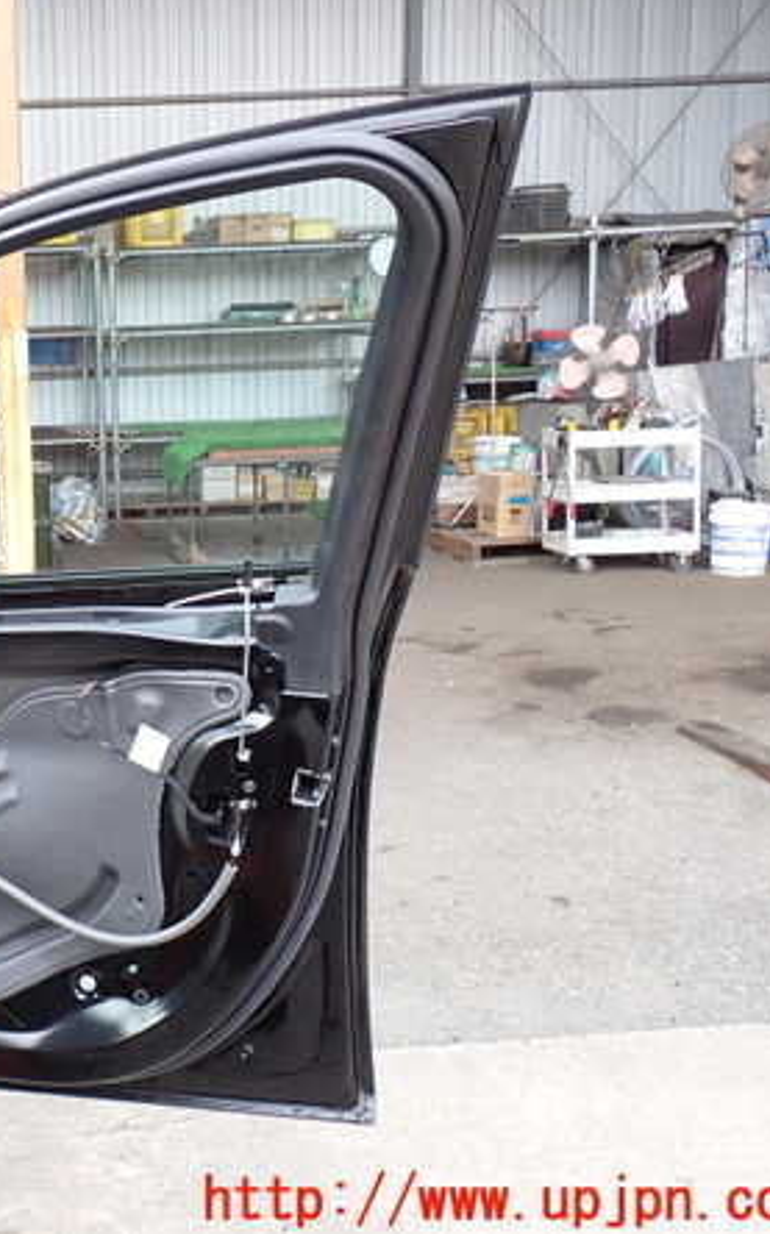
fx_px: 1446
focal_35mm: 43
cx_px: -3
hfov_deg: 28.0
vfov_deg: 46.2
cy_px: 611
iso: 100
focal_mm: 5.4
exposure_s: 1/80
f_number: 3.2
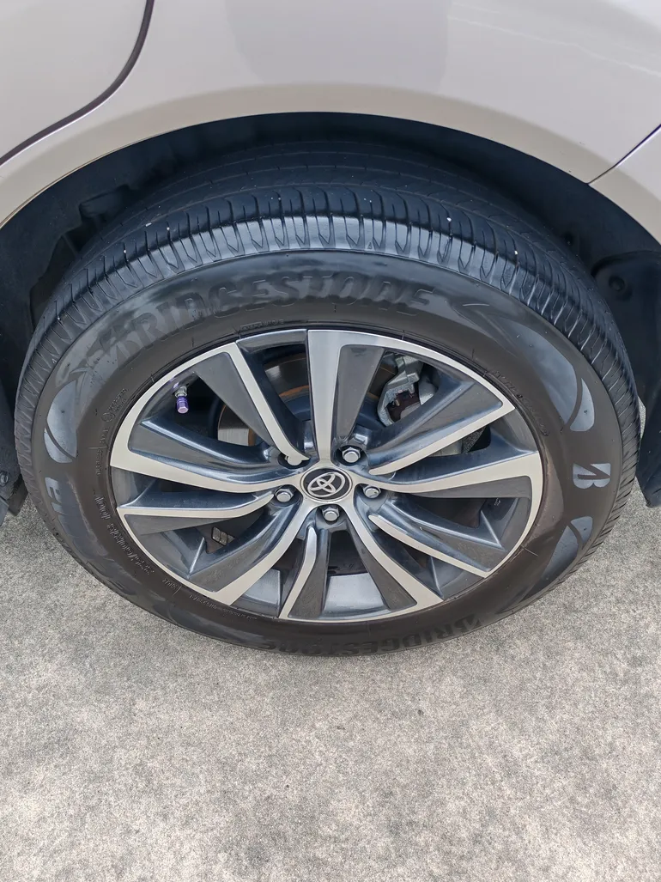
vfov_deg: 61.7
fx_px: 739
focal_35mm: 29
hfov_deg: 48.2
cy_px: 441
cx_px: 330
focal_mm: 5.52
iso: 50
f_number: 1.95
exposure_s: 1/410
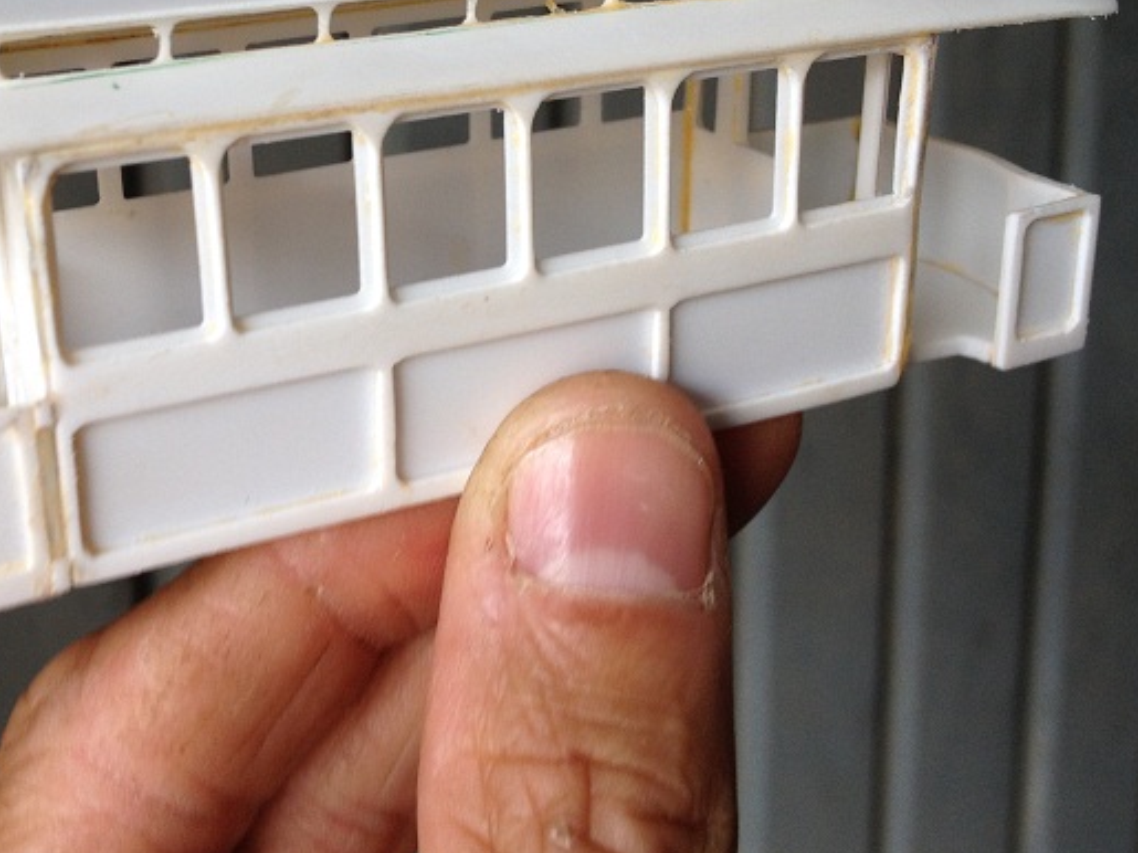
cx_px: 358
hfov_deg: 37.0
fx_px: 1676
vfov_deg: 28.3
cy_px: 263
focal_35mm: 51
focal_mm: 4.28
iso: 50
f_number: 2.4
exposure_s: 1/60
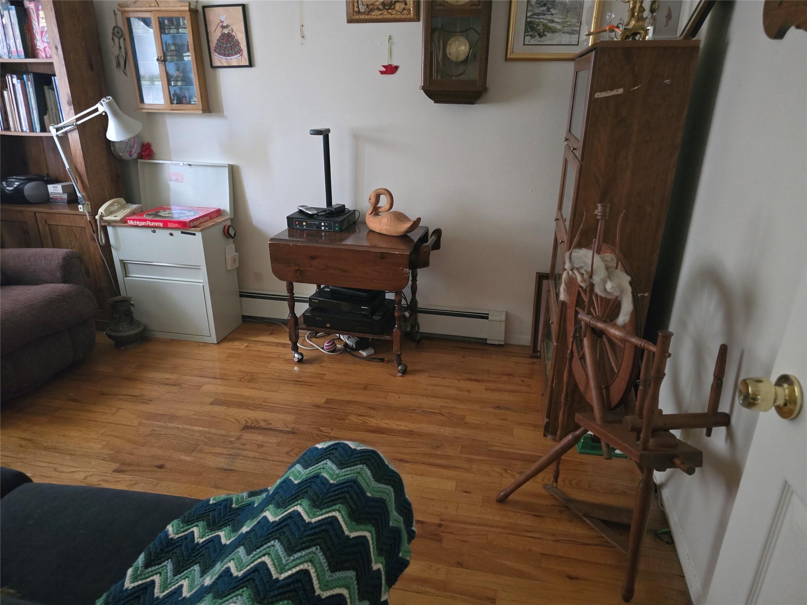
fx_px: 536
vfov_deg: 58.9
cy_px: 302
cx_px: 404
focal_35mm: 23
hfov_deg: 73.9
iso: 1600
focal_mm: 6.3
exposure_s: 1/40
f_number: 1.7
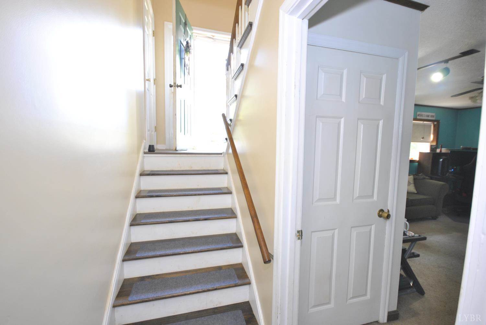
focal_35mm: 15
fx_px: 203
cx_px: 243
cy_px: 162
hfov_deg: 100.3
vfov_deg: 77.5
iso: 400
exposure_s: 1/15
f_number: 4
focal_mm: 10
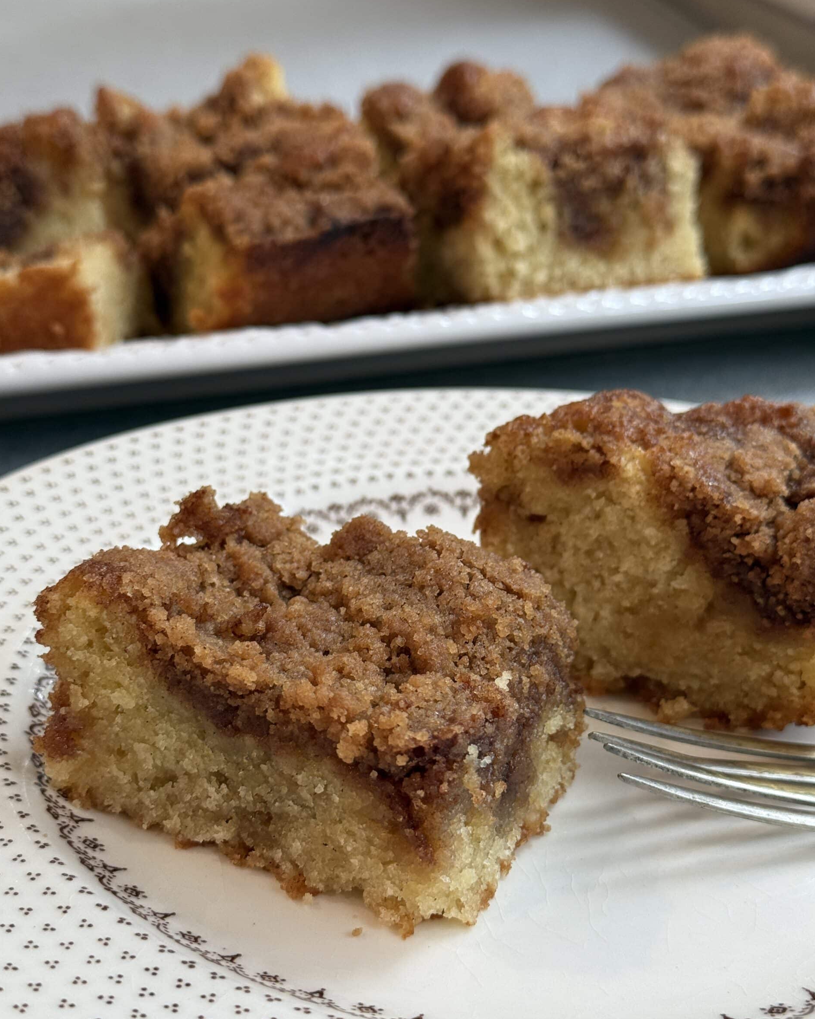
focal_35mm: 51
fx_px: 1538
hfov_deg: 29.7
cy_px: 536
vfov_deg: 36.7
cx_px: 400
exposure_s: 1/60
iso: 125
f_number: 1.78
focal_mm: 6.76
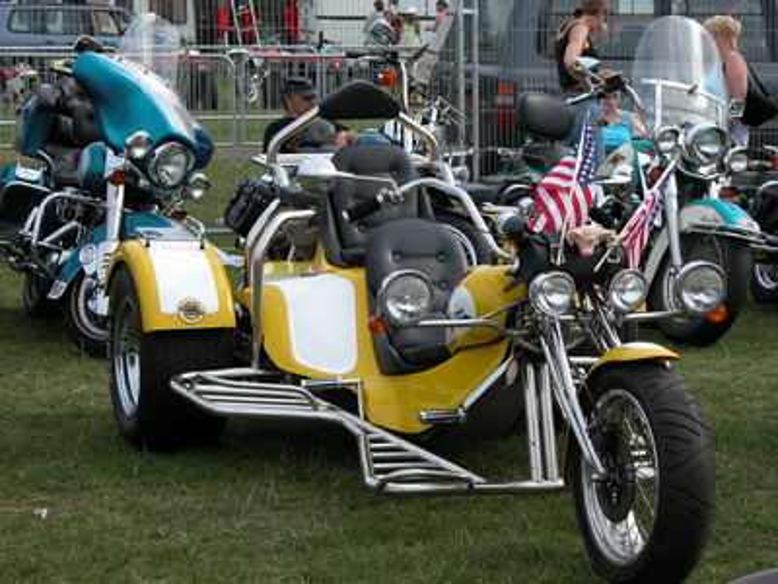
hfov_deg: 18.5
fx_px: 2382
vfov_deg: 14.0
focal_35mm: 106
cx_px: 389
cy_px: 292
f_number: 5.2
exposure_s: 1/486
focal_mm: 27.3
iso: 100
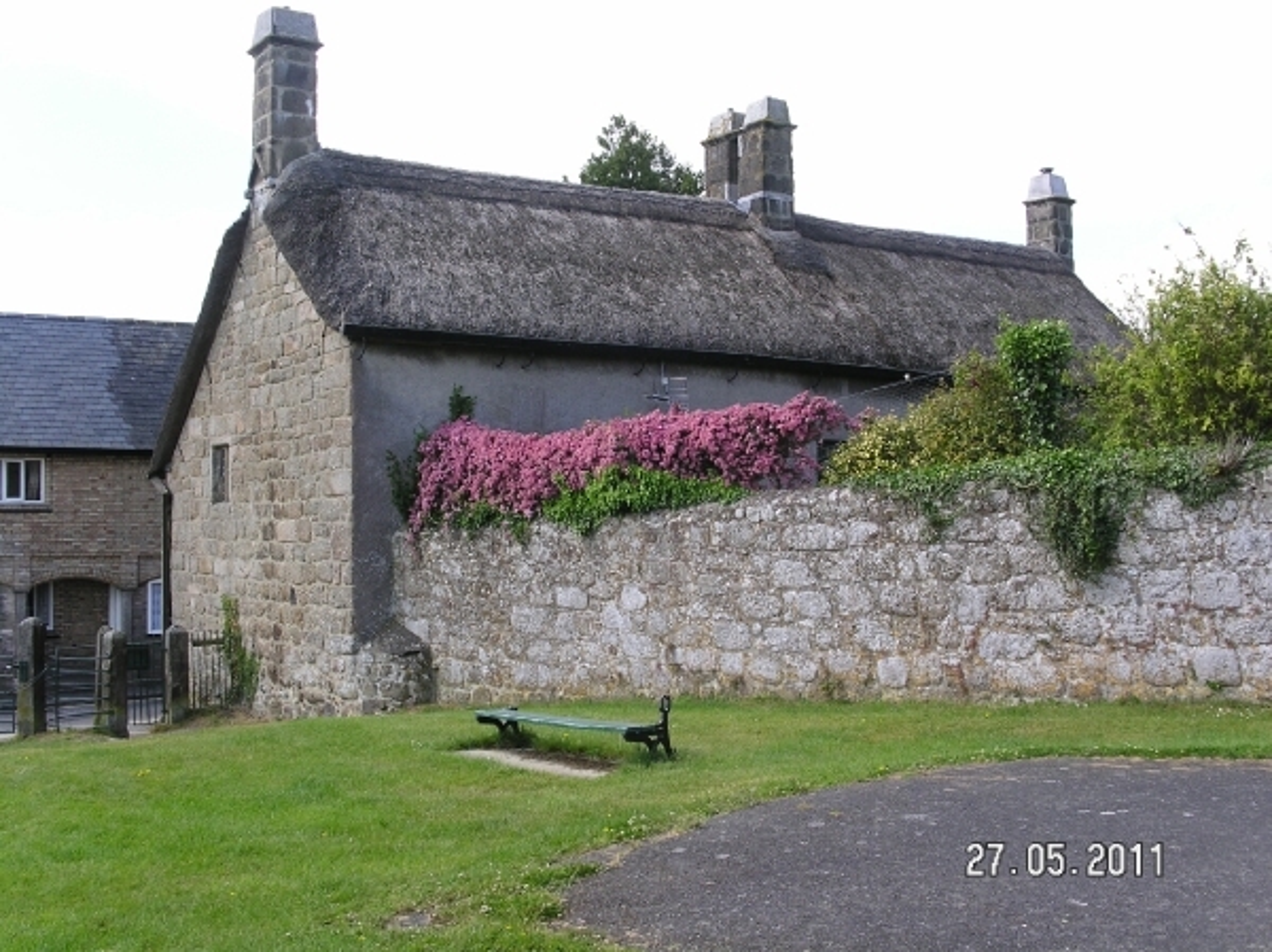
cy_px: 476
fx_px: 1469
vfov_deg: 35.9
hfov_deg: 46.8
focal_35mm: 40
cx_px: 636
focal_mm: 8.4
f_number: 5.6
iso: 100
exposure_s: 1/180
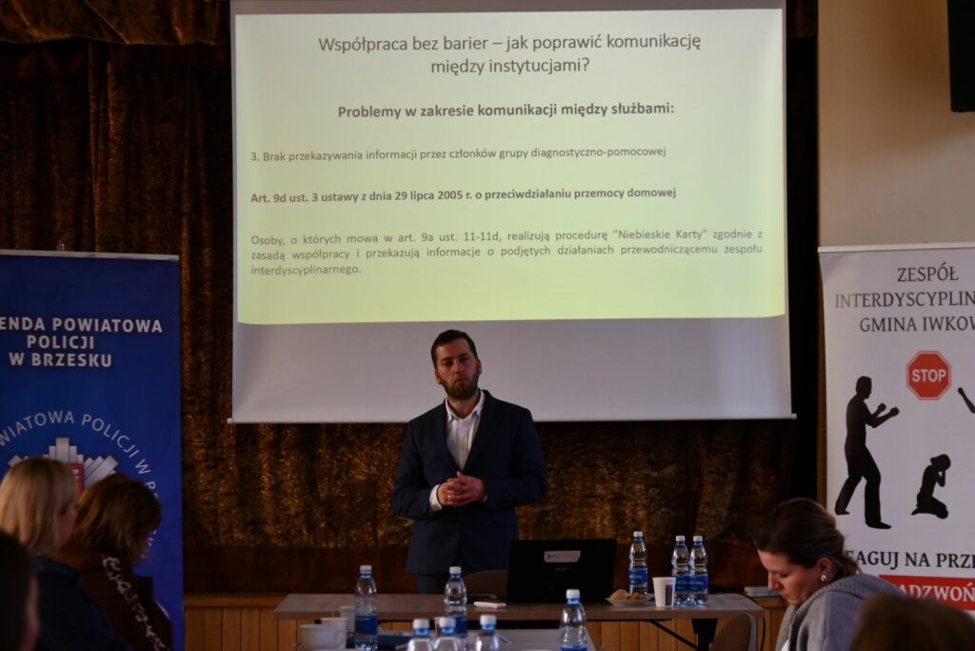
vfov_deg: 14.1
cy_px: 326
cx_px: 488
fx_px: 2627
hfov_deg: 21.0
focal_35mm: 97
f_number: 4
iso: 800
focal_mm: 65
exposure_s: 1/250
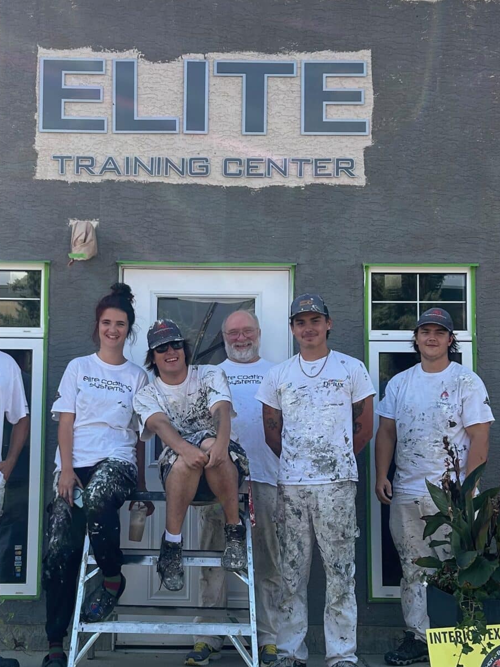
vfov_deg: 34.9
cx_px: 186
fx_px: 1059
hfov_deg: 26.5
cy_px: 386
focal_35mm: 55
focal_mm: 5.7
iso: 50
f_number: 1.5
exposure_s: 1/1575
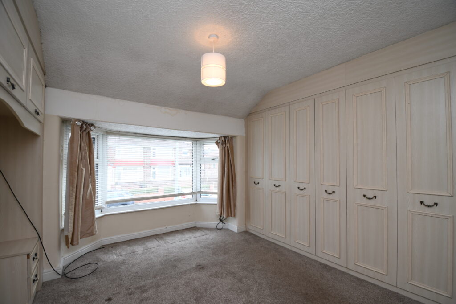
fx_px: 190
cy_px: 152
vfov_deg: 77.3
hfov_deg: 100.4
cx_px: 228
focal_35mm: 15
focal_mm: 10
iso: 100
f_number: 3.5
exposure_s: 1/20
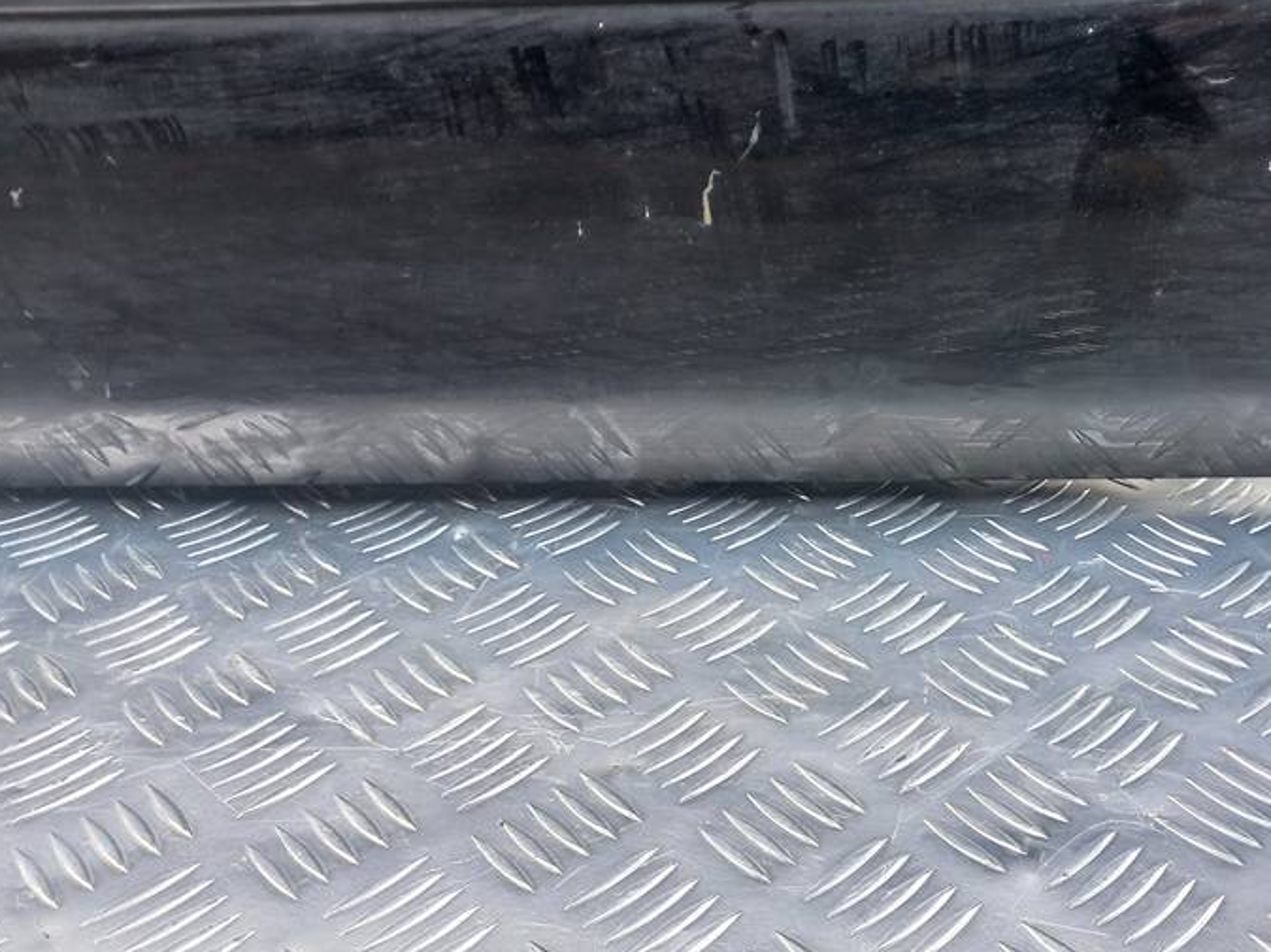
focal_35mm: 38
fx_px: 1395
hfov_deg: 47.5
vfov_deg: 37.7
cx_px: 924
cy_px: 473
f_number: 1.8
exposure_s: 1/50
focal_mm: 4.6
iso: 160
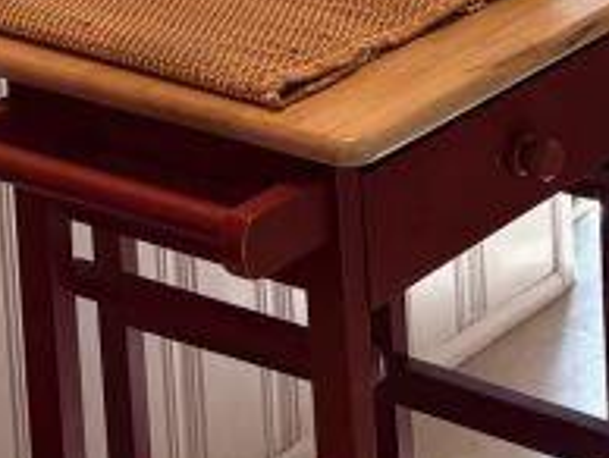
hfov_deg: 13.7
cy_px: -552
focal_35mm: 137
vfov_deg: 9.8
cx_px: 863
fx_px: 2413
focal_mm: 5.96
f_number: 1.6
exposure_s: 1/241
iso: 100
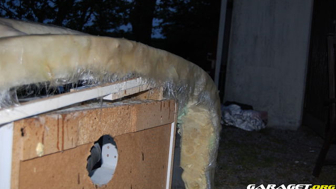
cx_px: 168
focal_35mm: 41
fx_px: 365
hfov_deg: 49.4
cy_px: 80
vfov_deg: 29.0
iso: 400
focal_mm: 26
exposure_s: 1/60
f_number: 4.2
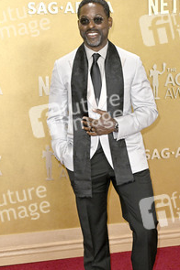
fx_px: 489
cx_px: 103
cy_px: 162
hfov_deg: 20.9
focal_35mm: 65
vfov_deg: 30.9
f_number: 5.6
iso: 2500
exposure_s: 1/320
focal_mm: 48
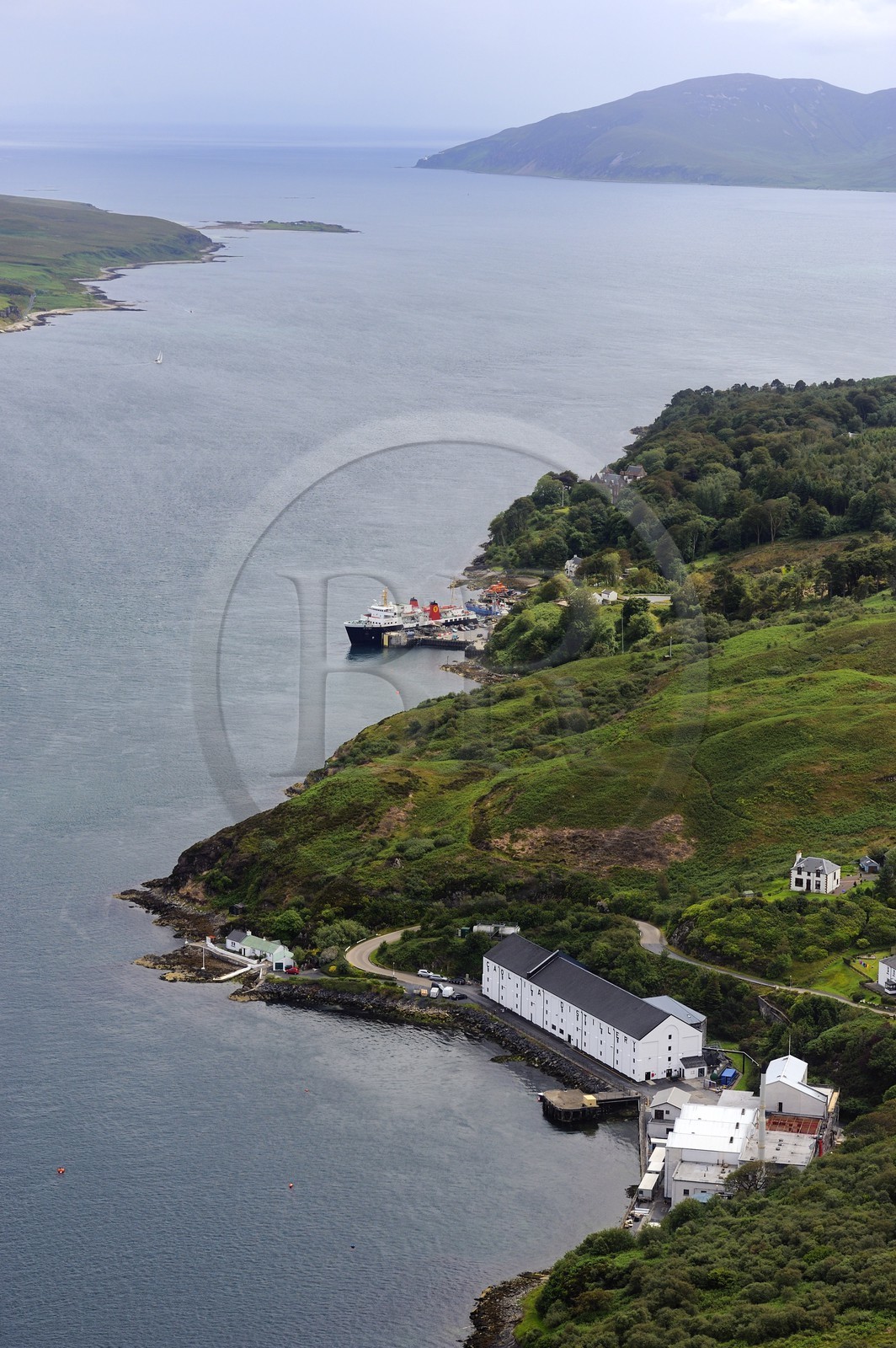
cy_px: 674
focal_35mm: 86
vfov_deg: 23.7
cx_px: 448
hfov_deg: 15.9
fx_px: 3216
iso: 400
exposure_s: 1/800
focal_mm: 86
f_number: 7.1
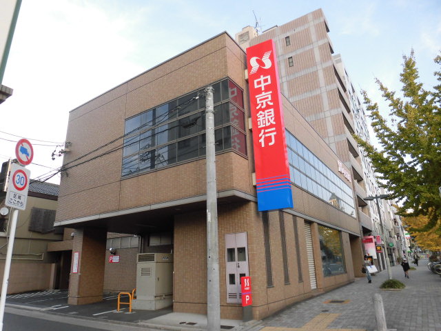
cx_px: 220
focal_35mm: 24
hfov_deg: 71.6
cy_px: 166
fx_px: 306
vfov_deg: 56.8
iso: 100
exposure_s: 1/200
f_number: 3.1
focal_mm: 4.3
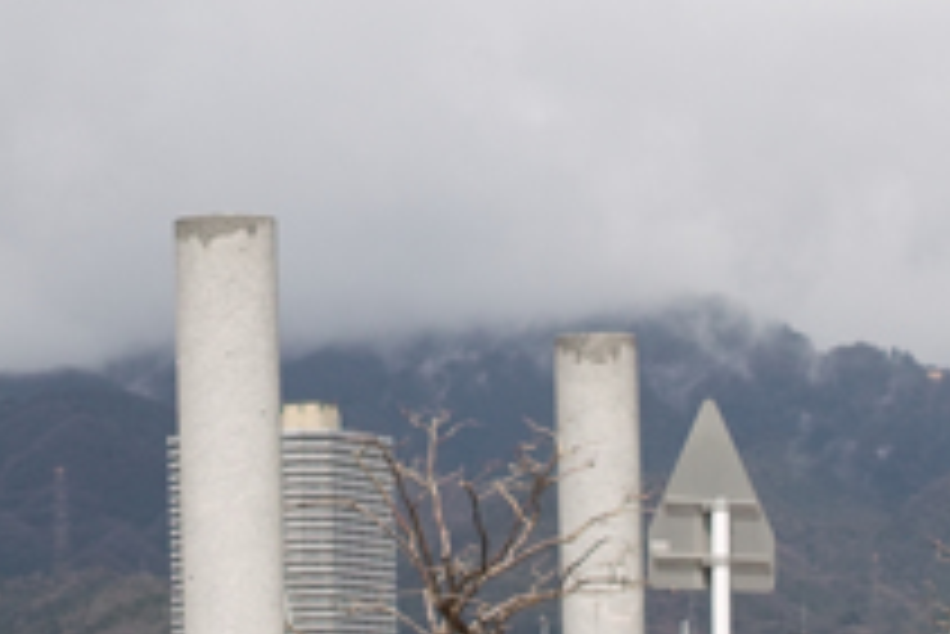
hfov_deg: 10.3
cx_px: 801
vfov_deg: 6.9
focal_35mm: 199
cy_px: 661
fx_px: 5255
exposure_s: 1/2000
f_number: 2.8
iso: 100
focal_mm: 24.2
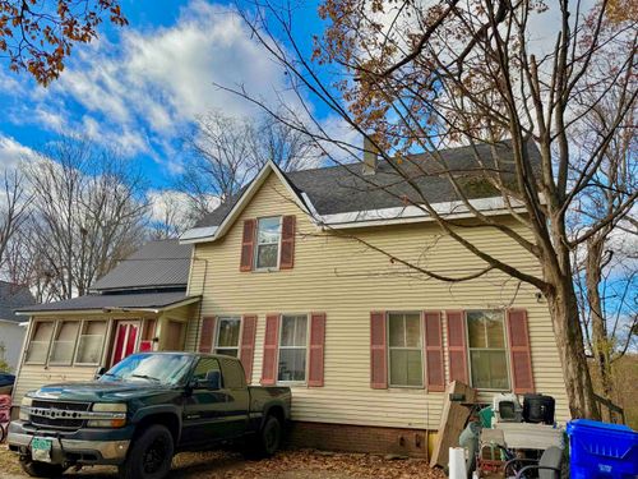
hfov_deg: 71.6
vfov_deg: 56.8
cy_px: 240
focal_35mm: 24
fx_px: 442
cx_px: 319
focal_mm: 6.76
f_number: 1.78
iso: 80
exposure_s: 1/2801
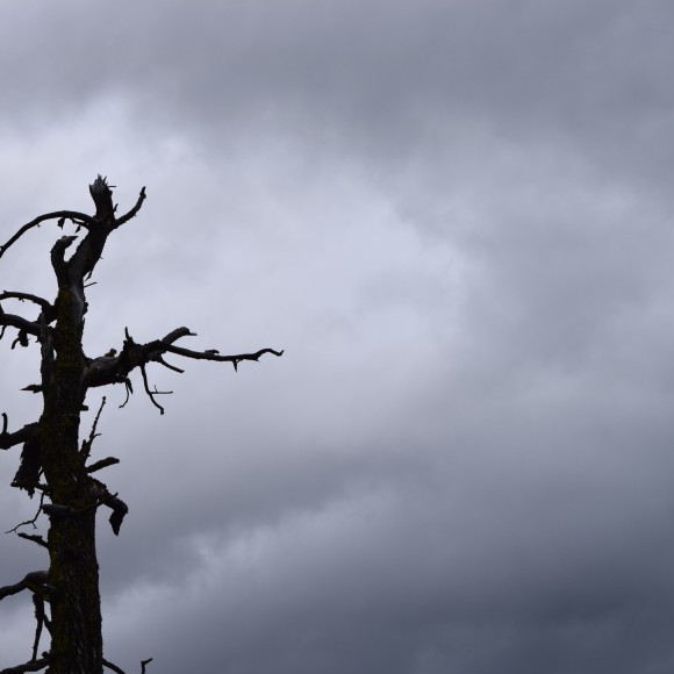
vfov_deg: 14.1
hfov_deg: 14.0
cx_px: 84
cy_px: 367
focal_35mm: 124
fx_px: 2726
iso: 200
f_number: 13
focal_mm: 55
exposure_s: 1/640
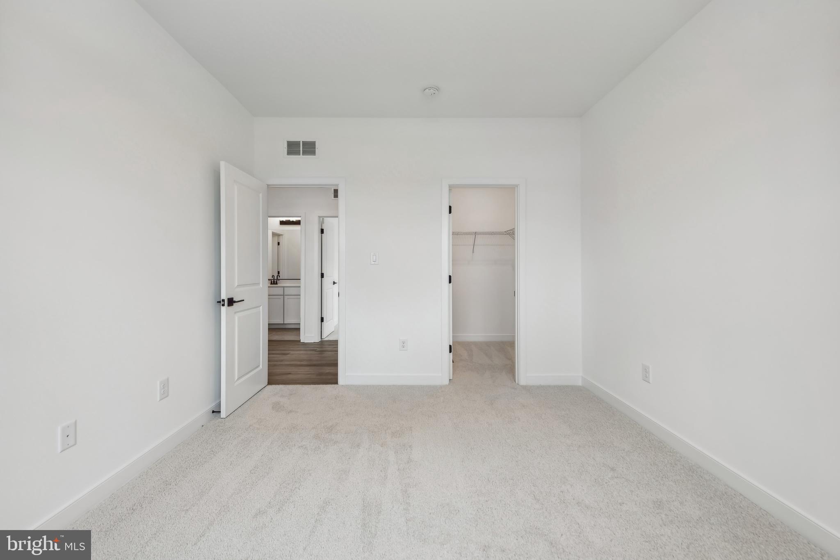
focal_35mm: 14
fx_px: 327
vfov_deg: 81.2
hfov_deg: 104.3
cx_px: 420
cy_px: 280
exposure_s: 1/8
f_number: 8
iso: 64
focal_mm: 14
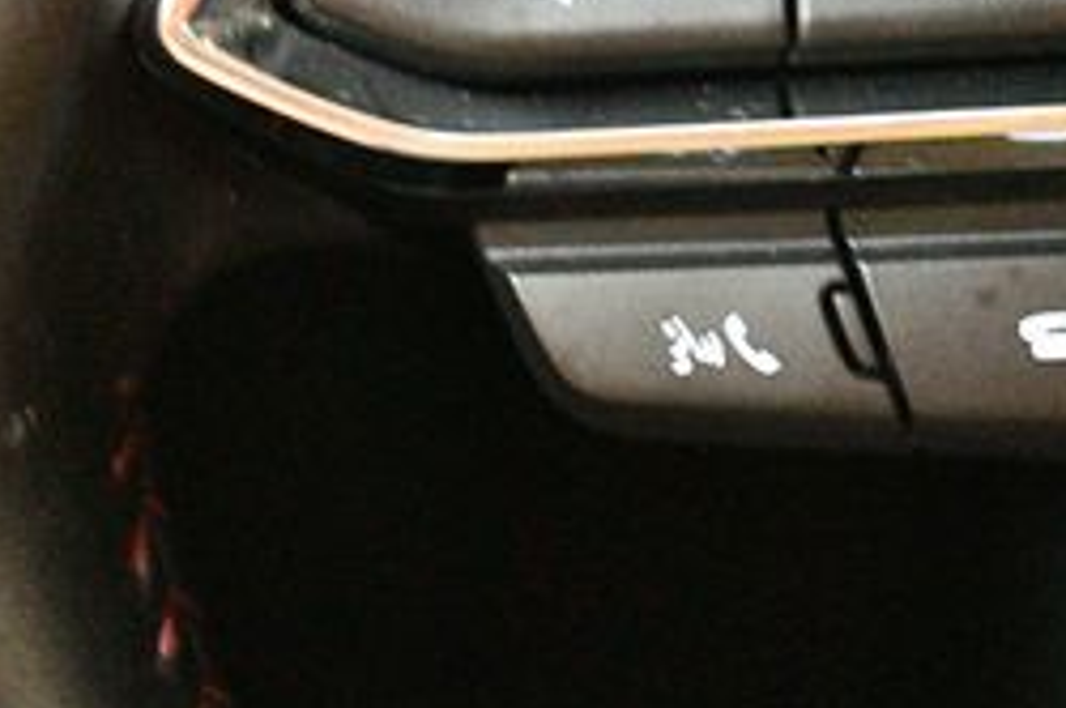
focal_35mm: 123
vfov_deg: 11.1
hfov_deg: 16.6
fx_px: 3637
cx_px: 844
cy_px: 128
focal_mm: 32
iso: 12800
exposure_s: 1/8
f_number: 4.8
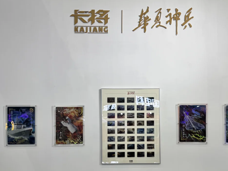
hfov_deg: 49.9
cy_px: 121
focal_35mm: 37
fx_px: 244
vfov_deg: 38.0
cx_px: 133
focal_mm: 6.76
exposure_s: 1/163
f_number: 1.78
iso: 64
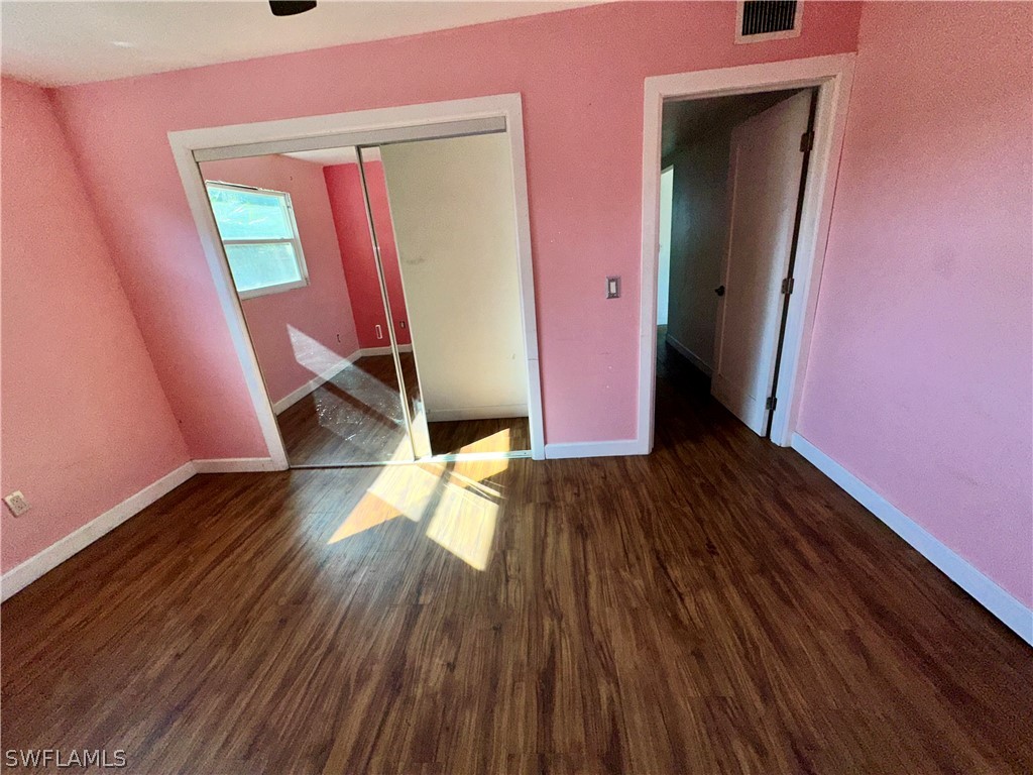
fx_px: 418
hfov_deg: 102.1
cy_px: 388
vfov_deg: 85.7
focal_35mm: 14
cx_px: 516
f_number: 2.2
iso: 32
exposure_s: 1/307
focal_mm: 2.22
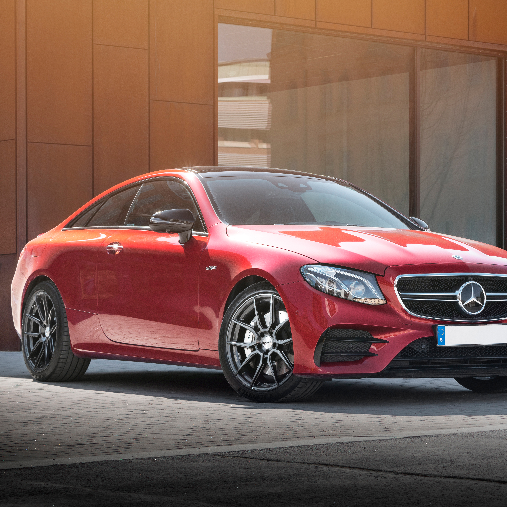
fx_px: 1806
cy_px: 219
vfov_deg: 16.0
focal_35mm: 109
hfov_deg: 16.0
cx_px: 318
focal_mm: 70
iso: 250
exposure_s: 1/50
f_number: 10
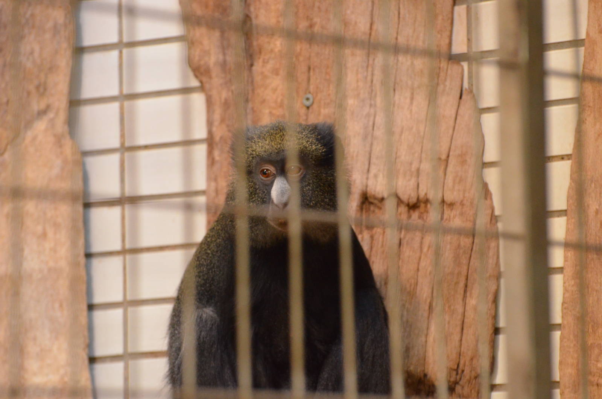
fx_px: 4130
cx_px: 301
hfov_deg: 8.3
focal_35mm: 248
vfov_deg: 5.5
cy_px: 200
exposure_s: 1/100
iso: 3200
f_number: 5
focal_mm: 165
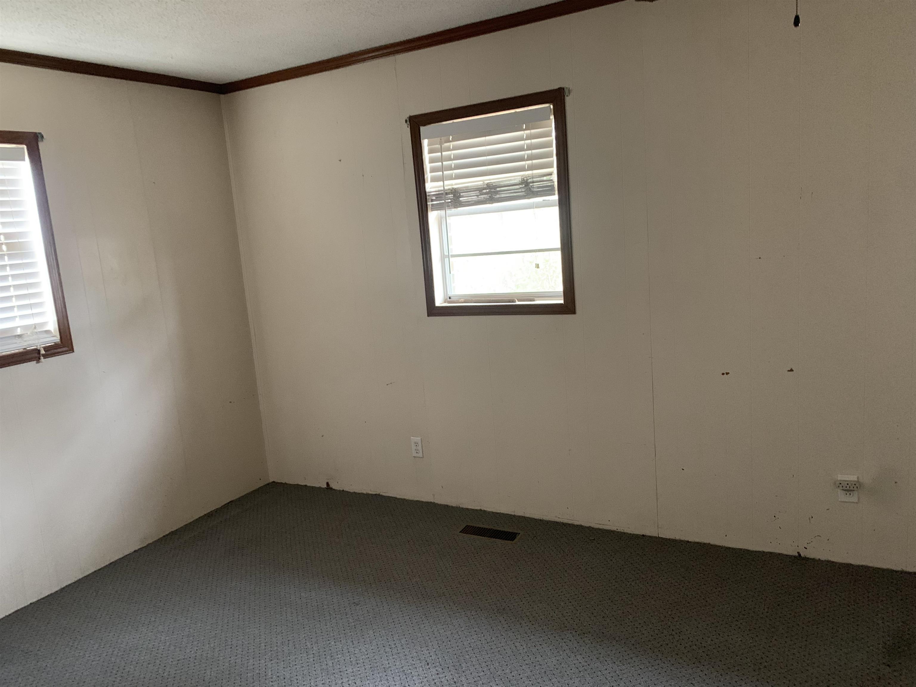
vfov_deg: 53.1
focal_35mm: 26
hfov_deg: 67.3
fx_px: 688
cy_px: 344
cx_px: 458
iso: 400
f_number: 1.8
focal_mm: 4.25
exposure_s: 1/34
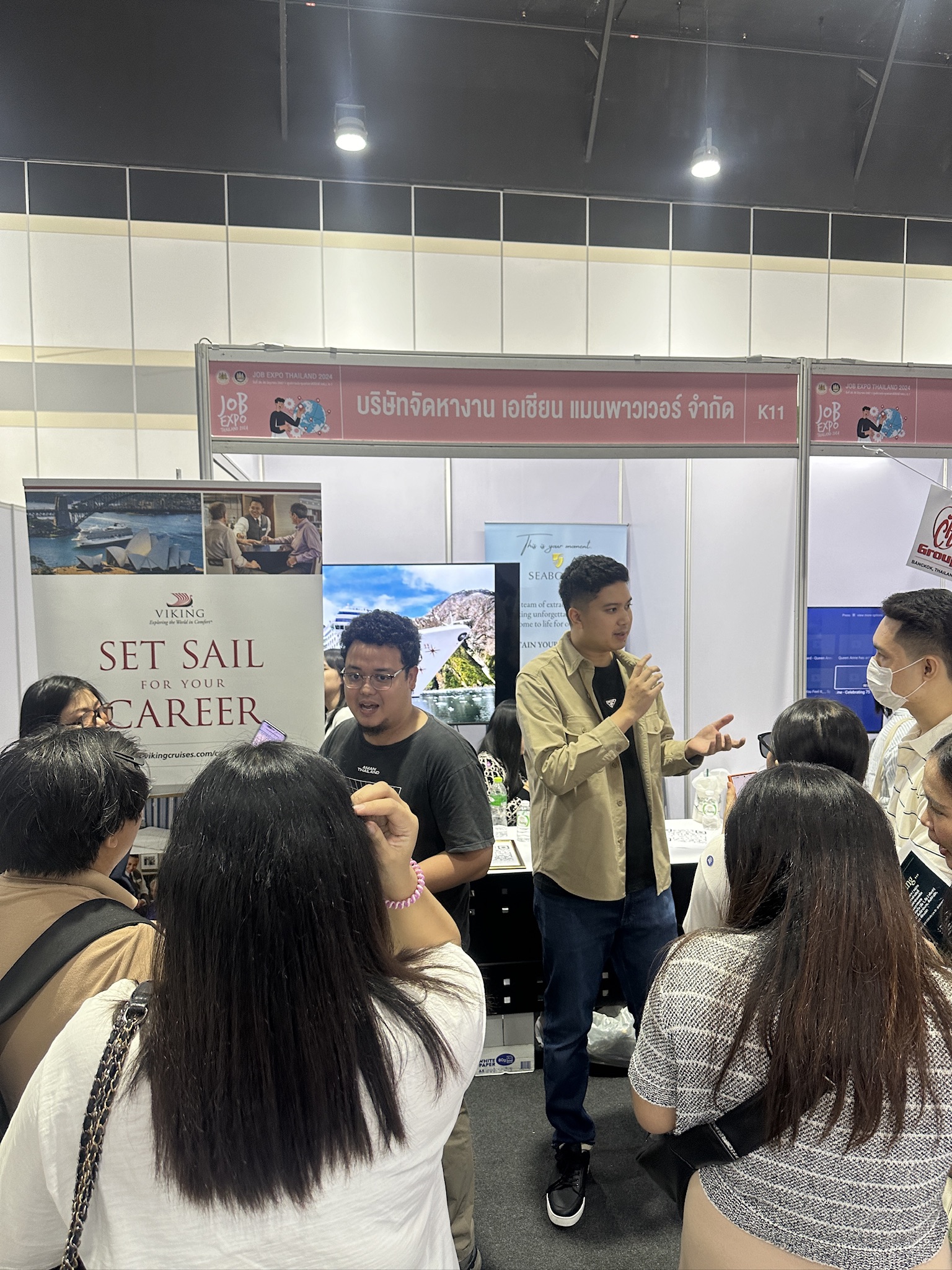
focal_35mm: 24
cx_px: 476
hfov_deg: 56.8
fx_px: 880
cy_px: 635
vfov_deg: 71.6
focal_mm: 6.86
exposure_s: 1/100
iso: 160
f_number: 1.78
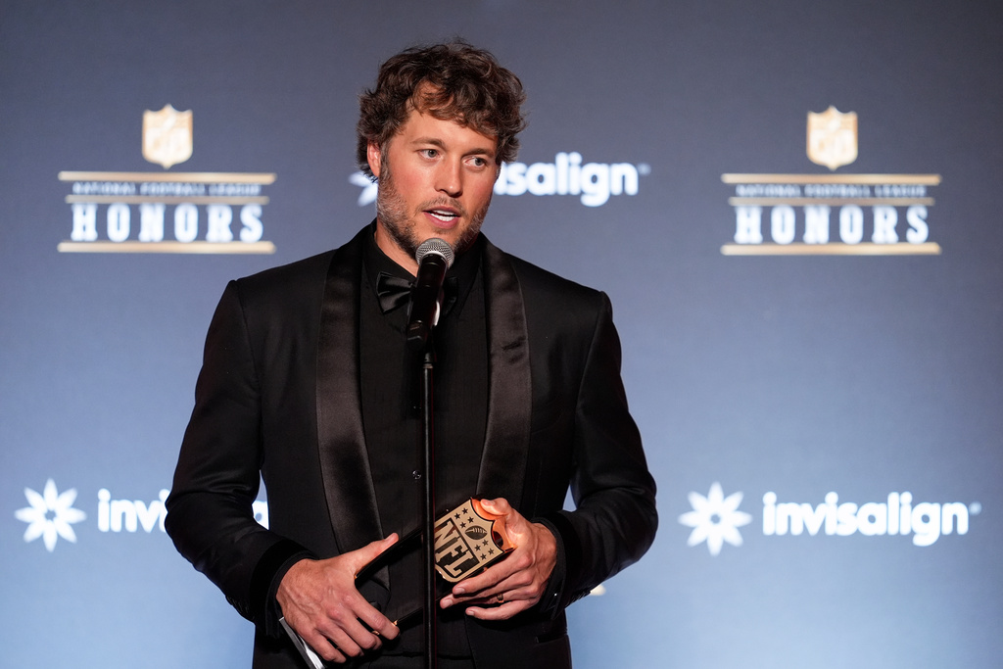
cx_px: 502
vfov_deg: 3.4
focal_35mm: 400
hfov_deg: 5.2
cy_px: 334
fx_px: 11145
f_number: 2.8
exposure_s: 1/320
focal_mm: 400
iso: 3200
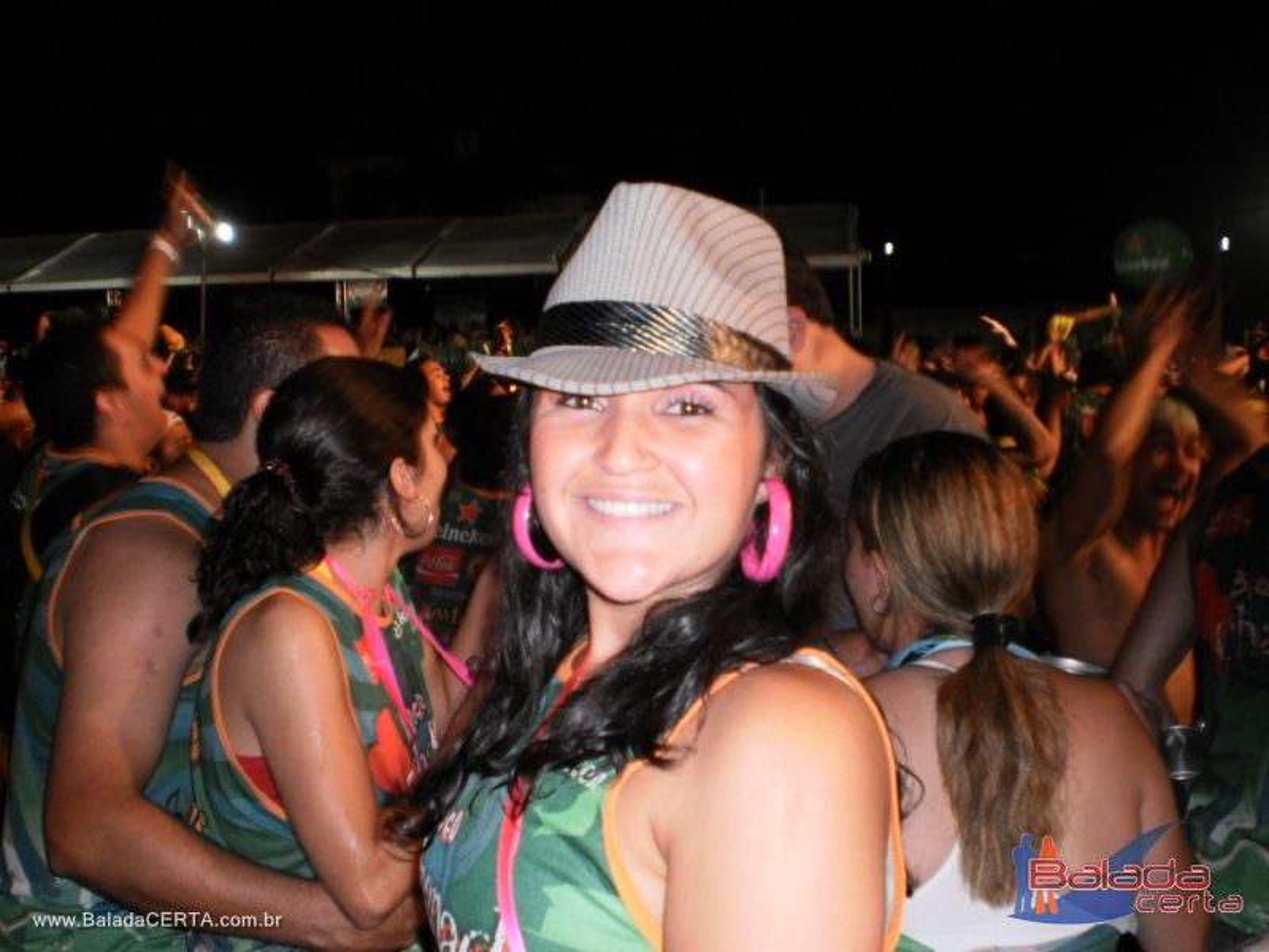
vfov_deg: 39.7
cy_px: 476
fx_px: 1320
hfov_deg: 51.4
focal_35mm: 36
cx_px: 634
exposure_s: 1/30
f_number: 3.1
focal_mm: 6.3
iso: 125
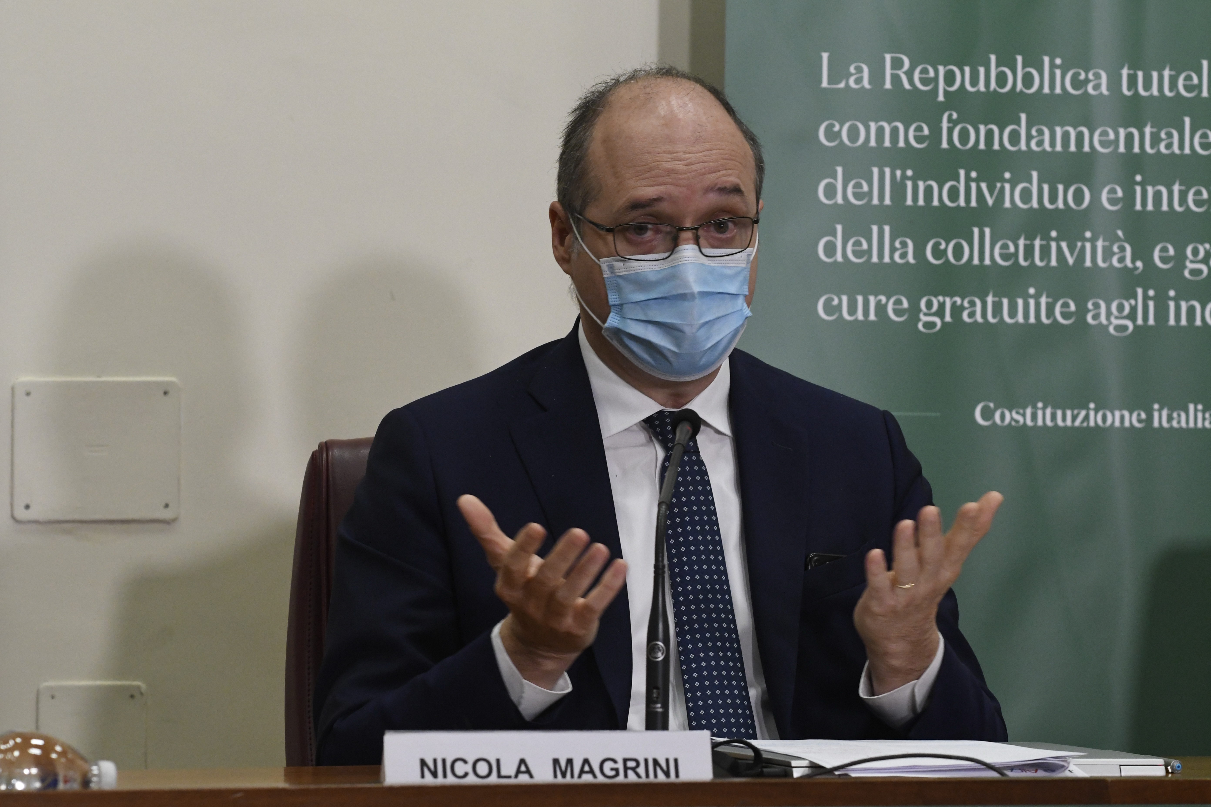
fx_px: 6559
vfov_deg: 7.0
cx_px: 606
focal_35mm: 195
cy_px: 404
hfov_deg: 10.5
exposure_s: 1/160
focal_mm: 130
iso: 3200
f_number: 7.1
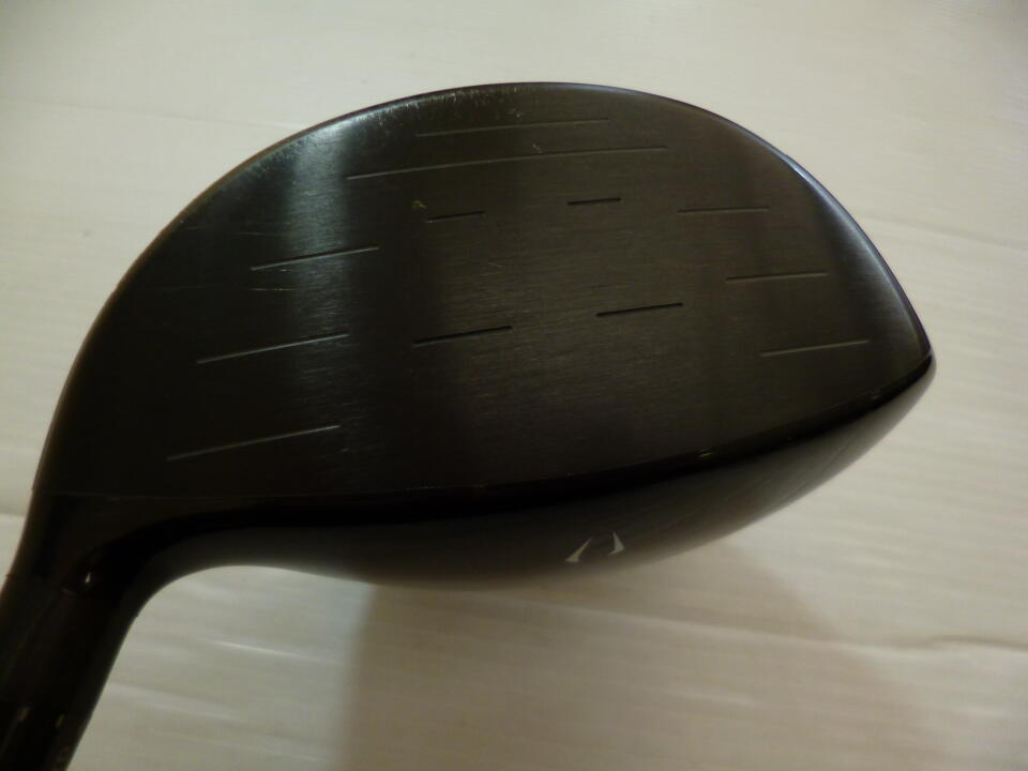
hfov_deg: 71.6
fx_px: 713
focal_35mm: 24
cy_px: 386
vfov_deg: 56.8
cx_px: 514
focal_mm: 4.3
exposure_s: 1/200
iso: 200
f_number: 2.5
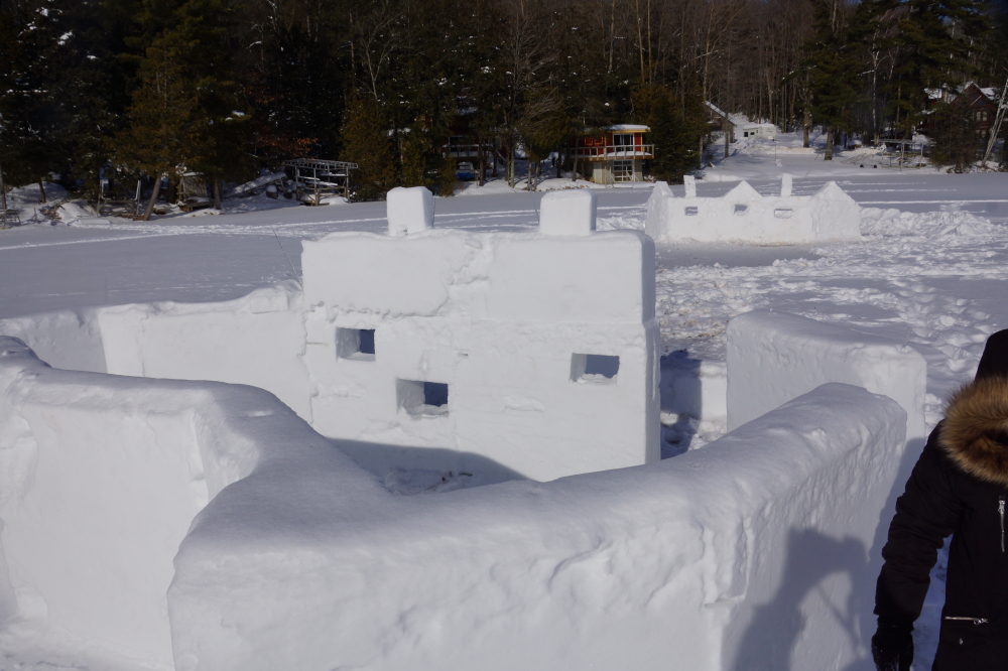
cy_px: 336
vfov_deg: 43.6
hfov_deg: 61.9
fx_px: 840
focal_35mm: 30
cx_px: 504
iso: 100
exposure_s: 1/250
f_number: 13
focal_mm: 20
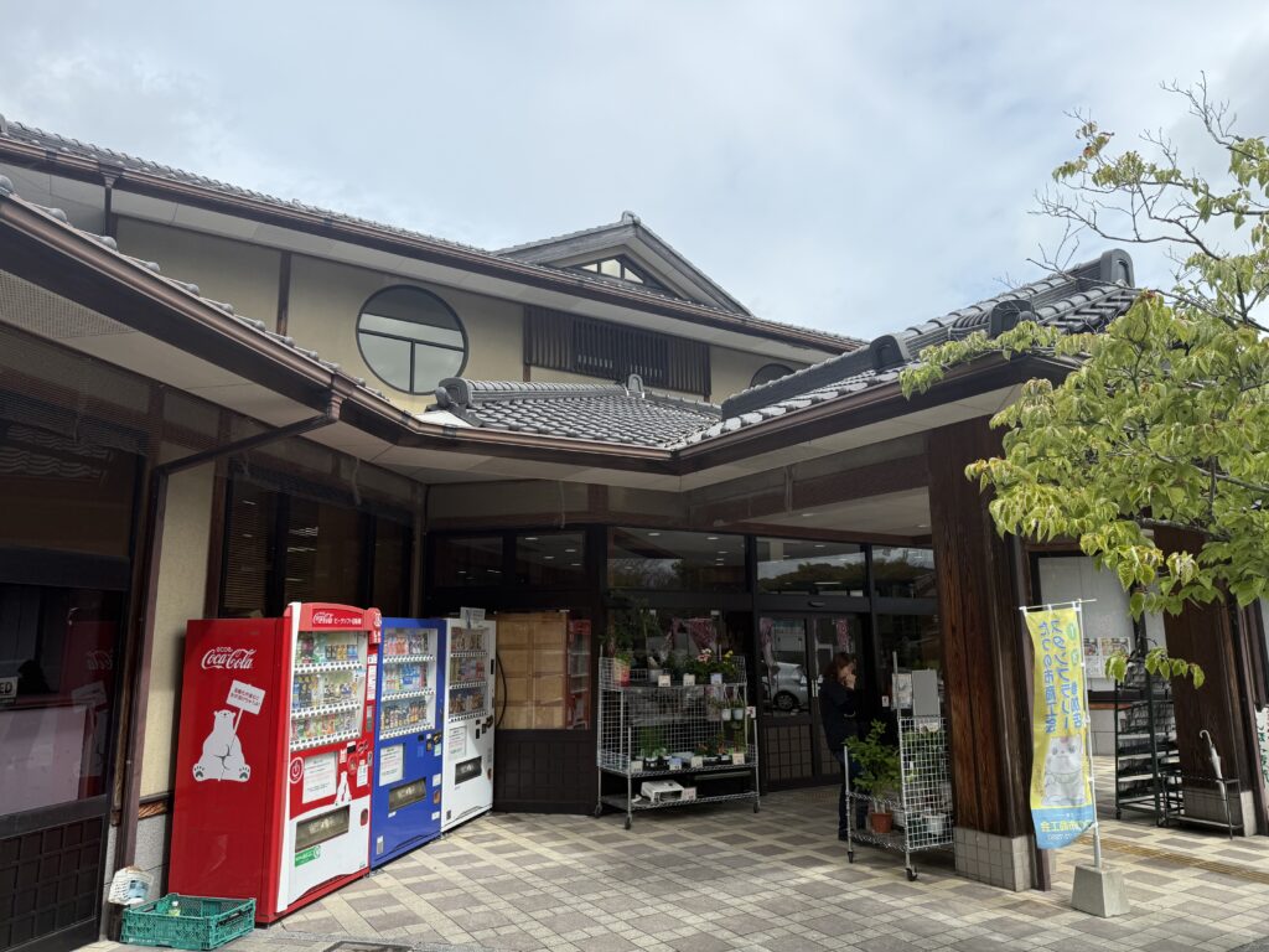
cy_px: 476
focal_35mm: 24
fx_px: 880
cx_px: 634
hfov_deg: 71.6
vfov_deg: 56.8
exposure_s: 1/4975
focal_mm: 6.76
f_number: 1.78
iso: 80
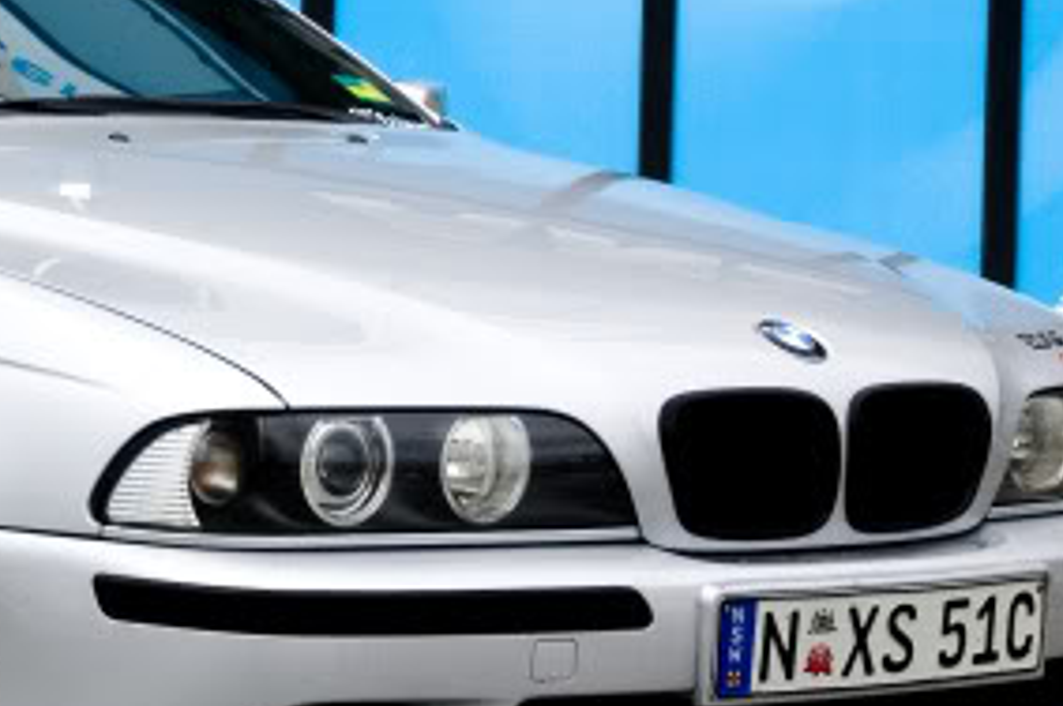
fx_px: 4377
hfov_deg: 13.6
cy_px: 77
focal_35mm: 148
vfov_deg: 9.2
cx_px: -92
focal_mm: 35
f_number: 8
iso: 200
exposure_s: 1/160
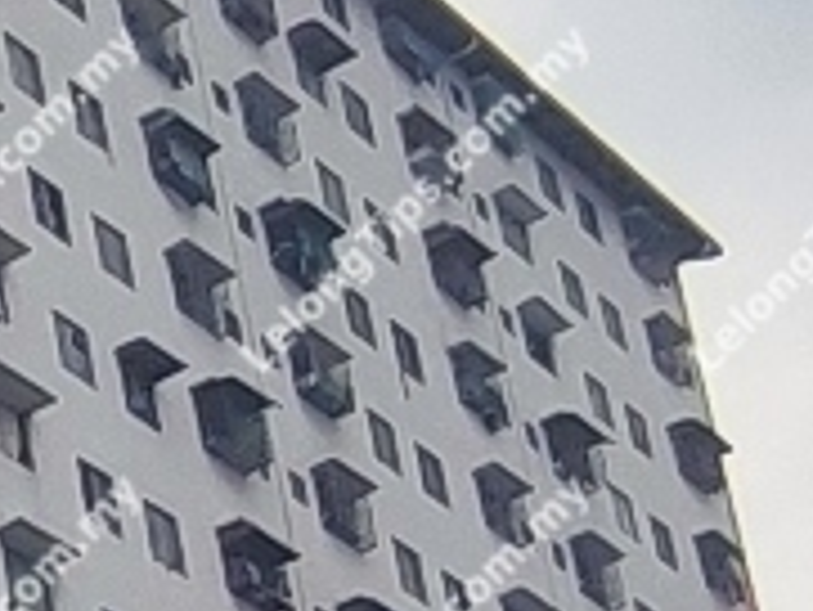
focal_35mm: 87
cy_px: 288
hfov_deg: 14.2
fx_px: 2045
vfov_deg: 17.0
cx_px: -1190
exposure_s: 1/1508
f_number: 2.2
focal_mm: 1.65
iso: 50
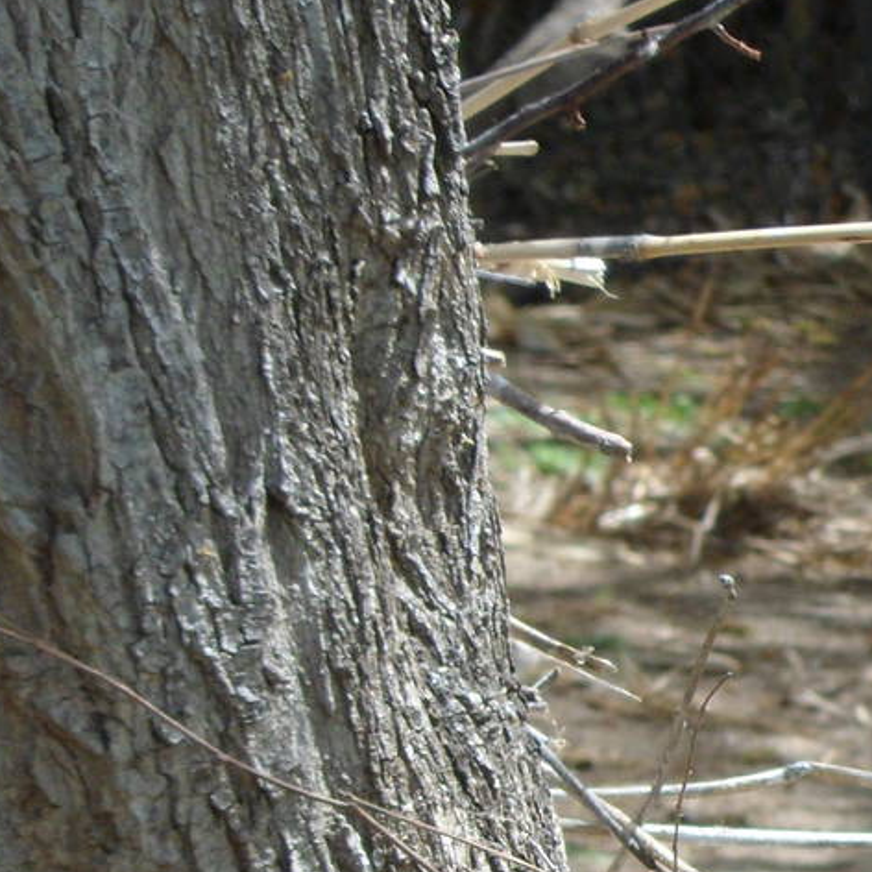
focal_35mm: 809
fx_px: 23056
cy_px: 894
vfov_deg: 2.2
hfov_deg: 2.2
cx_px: 1186
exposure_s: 1/180
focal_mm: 46.8
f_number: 5.9
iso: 80
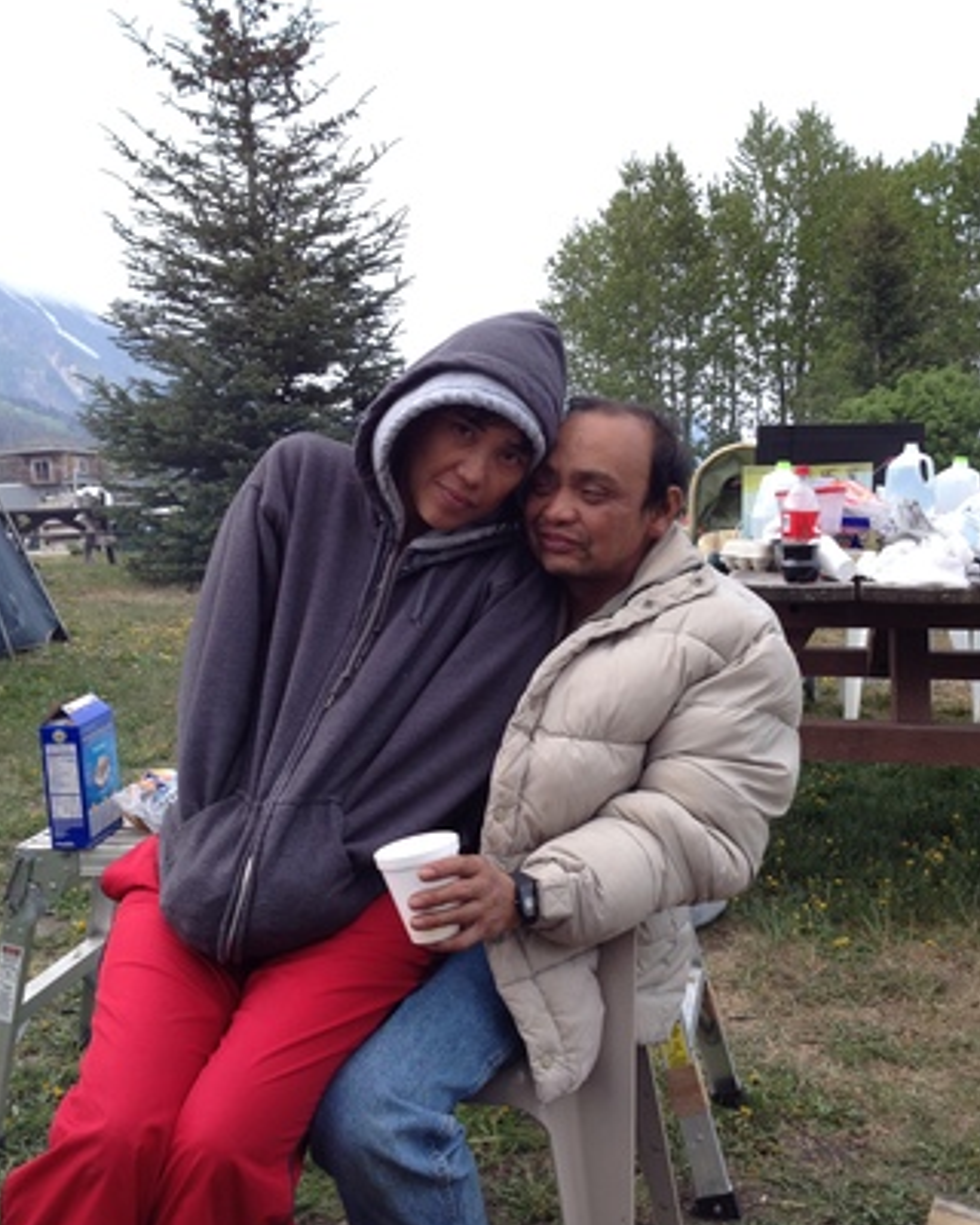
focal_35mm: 41
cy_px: 677
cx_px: 484
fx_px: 1486
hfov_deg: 36.5
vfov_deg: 44.7
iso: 50
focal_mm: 4.28
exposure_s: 1/531
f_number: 2.4
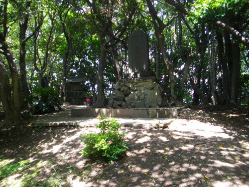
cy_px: 94
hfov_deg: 56.8
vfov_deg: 44.2
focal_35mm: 32
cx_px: 124
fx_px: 230
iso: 239
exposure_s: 1/100
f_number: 2.9
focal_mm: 5.7
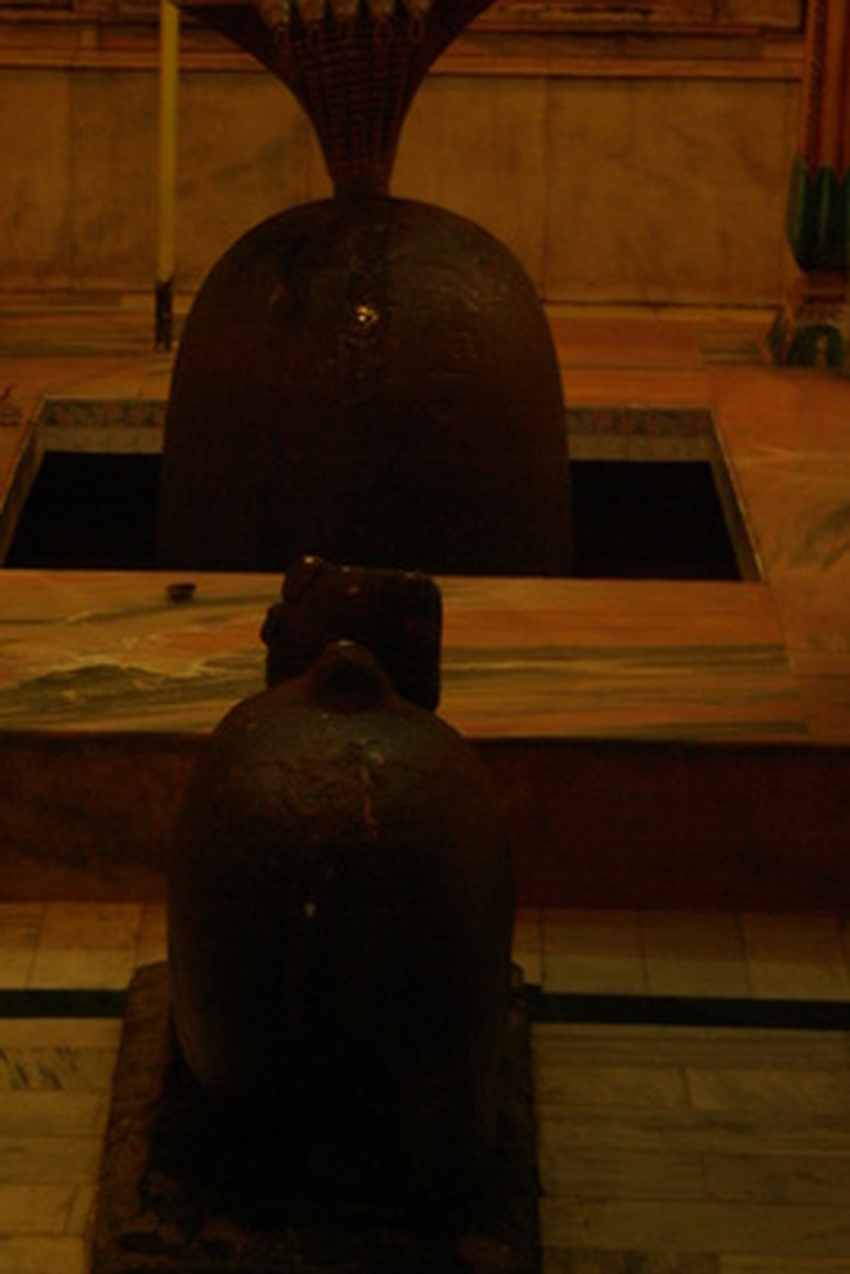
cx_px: 373
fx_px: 4423
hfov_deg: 11.0
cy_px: 582
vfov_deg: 16.4
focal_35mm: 125
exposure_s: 1/6
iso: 800
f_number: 5.6
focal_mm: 70
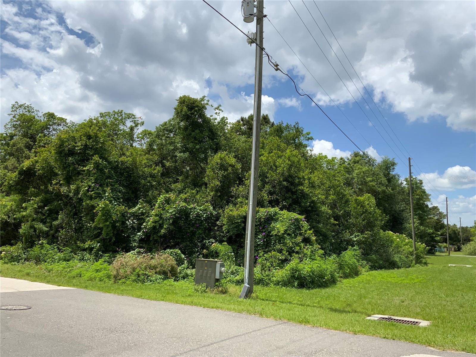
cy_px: 178
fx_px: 399
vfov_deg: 48.2
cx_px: 238
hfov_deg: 61.7
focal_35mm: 29
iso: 16
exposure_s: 1/2801
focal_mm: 3
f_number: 1.8
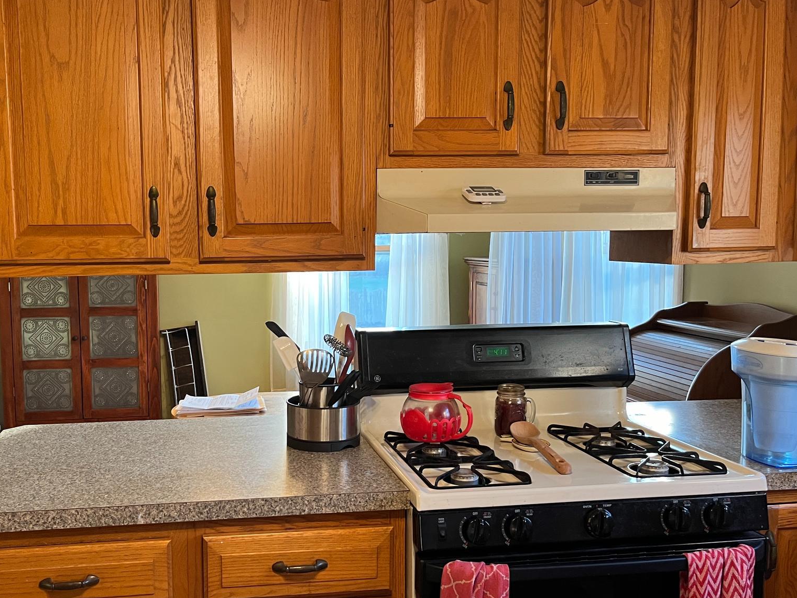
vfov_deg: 40.7
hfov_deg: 52.0
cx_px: 297
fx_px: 806
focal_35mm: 35
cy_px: 325
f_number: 1.6
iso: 160
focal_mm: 5.1
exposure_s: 1/60
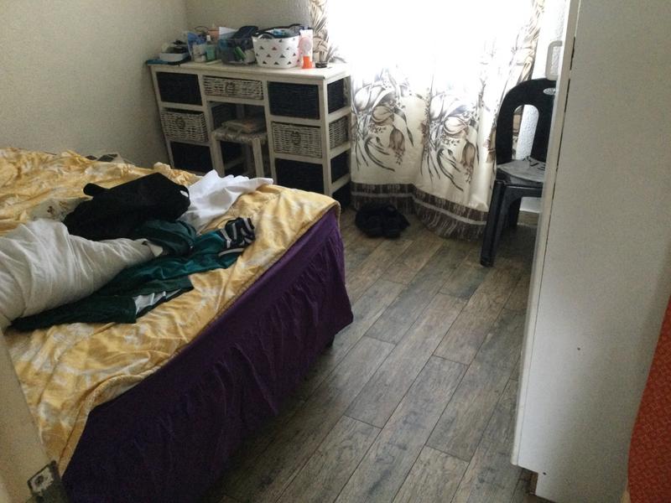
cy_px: 252
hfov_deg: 58.4
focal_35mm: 31
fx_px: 601
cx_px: 336
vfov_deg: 45.4
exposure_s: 1/25
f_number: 2.4
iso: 200
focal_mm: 3.3
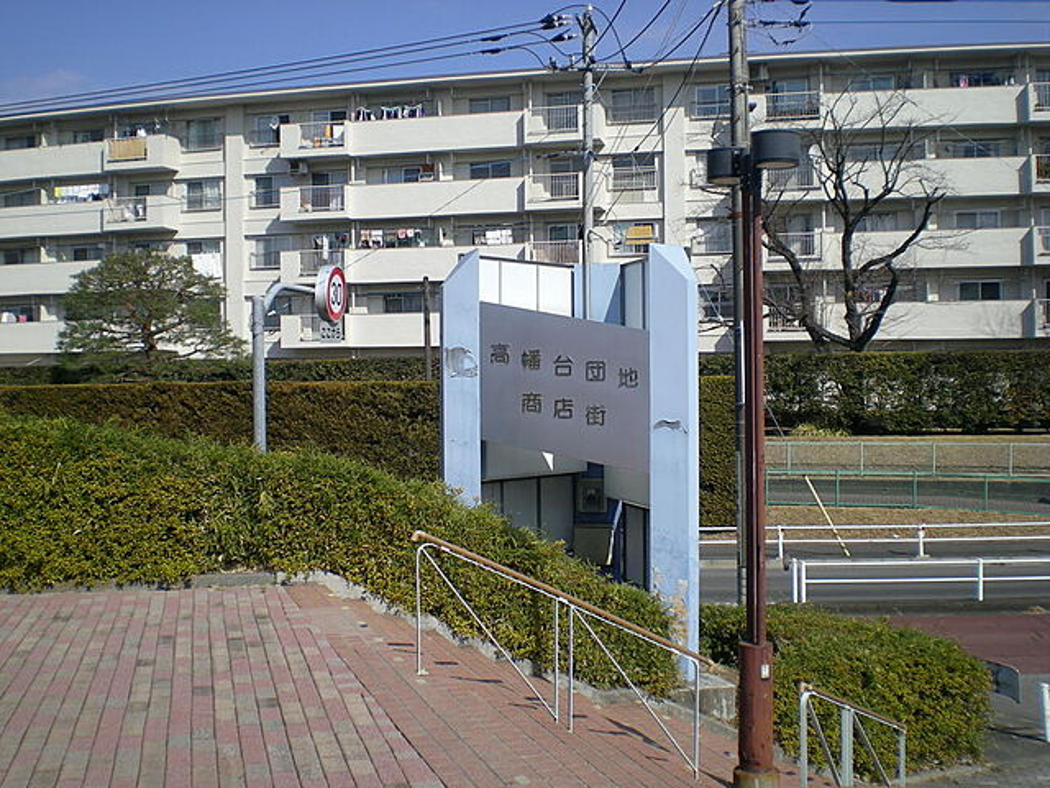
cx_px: 525
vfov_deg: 37.7
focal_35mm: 38
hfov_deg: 49.0
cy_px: 394
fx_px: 1153
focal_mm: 6.3
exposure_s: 1/493
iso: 50
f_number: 4.6
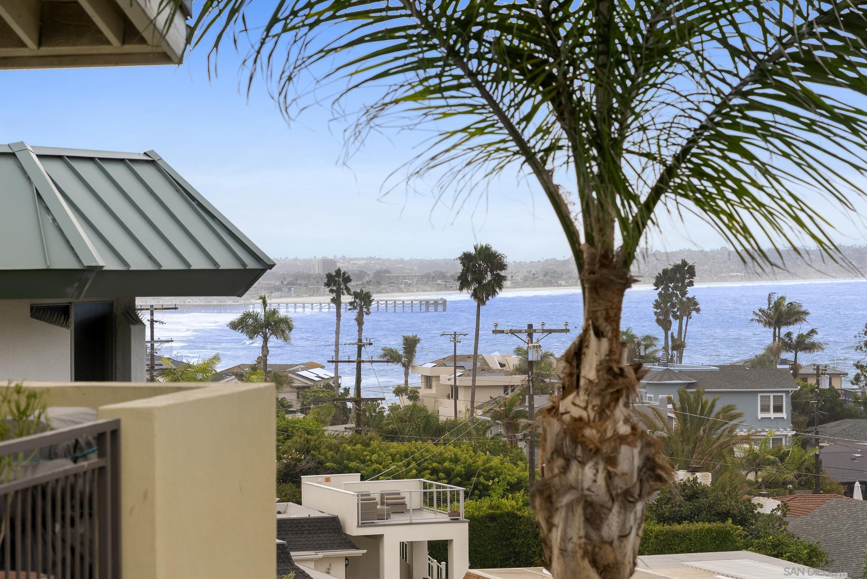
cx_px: 434
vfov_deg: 13.1
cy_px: 290
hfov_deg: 19.4
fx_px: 2530
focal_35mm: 105
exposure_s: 1/500
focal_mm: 105
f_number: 8
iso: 500
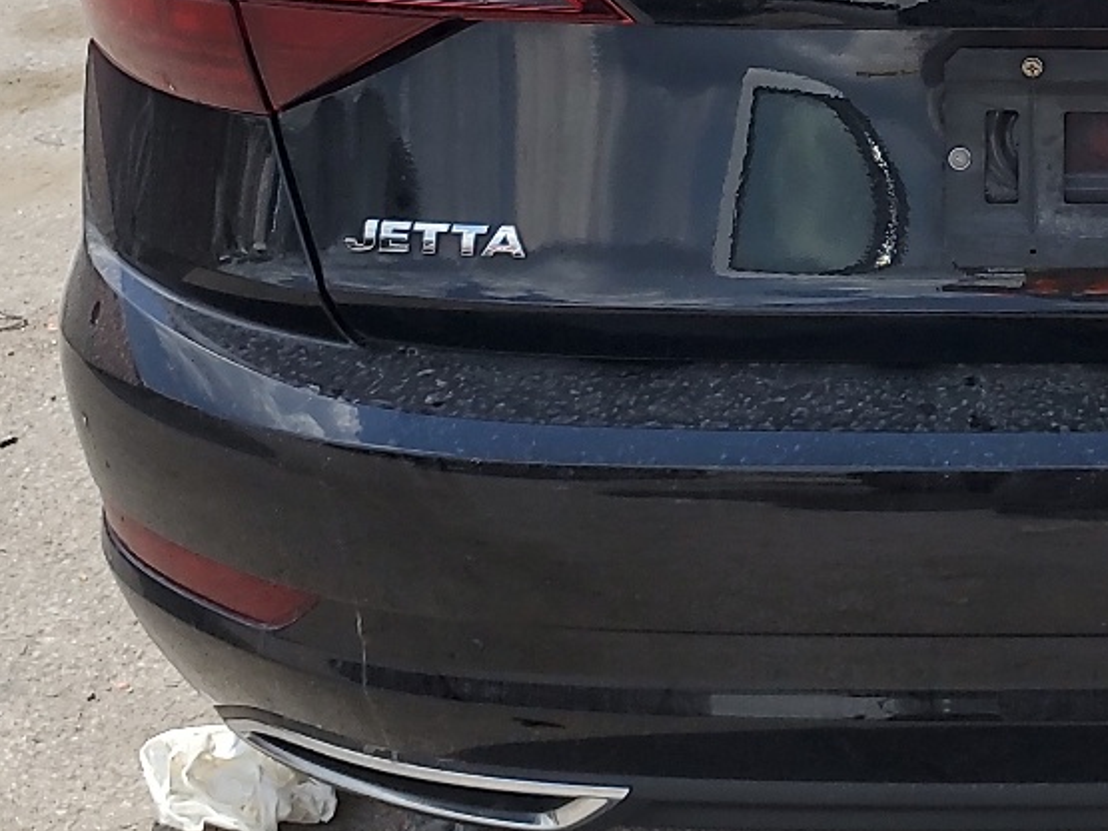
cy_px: 26
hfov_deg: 24.5
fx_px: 2400
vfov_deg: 19.2
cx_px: 1166
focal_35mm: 75
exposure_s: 1/3333
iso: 50
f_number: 1.5
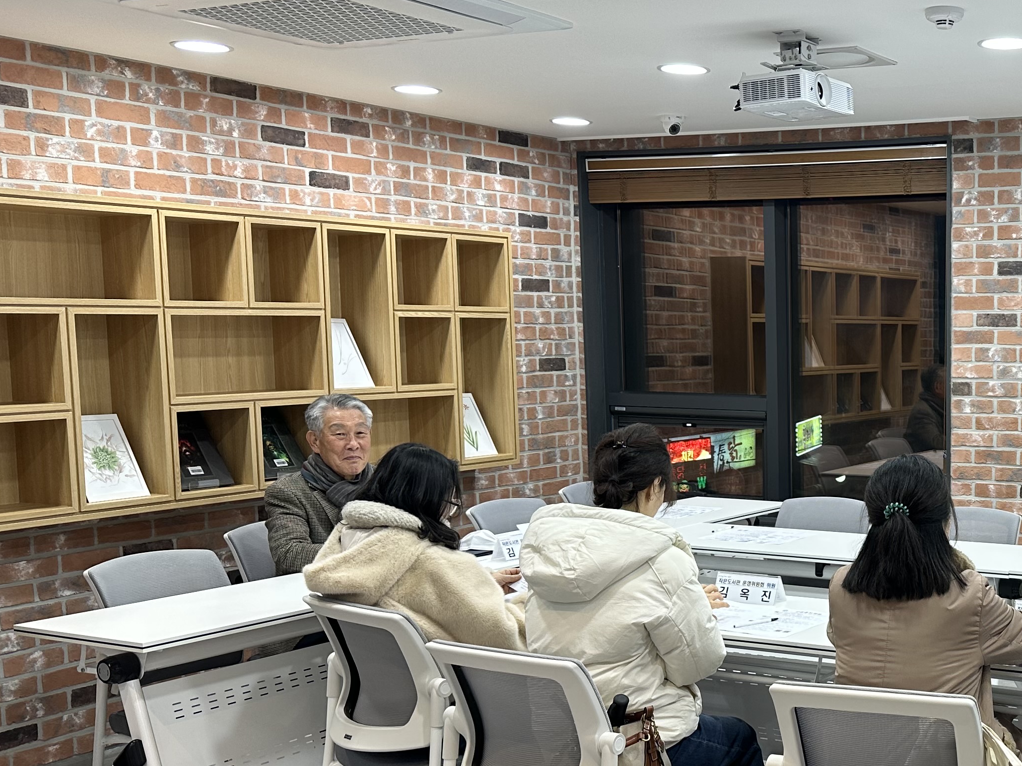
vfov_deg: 30.8
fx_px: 1388
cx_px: 951
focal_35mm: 47
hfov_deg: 37.4
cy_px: 477
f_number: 1.78
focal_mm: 6.86
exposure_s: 1/120
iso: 80
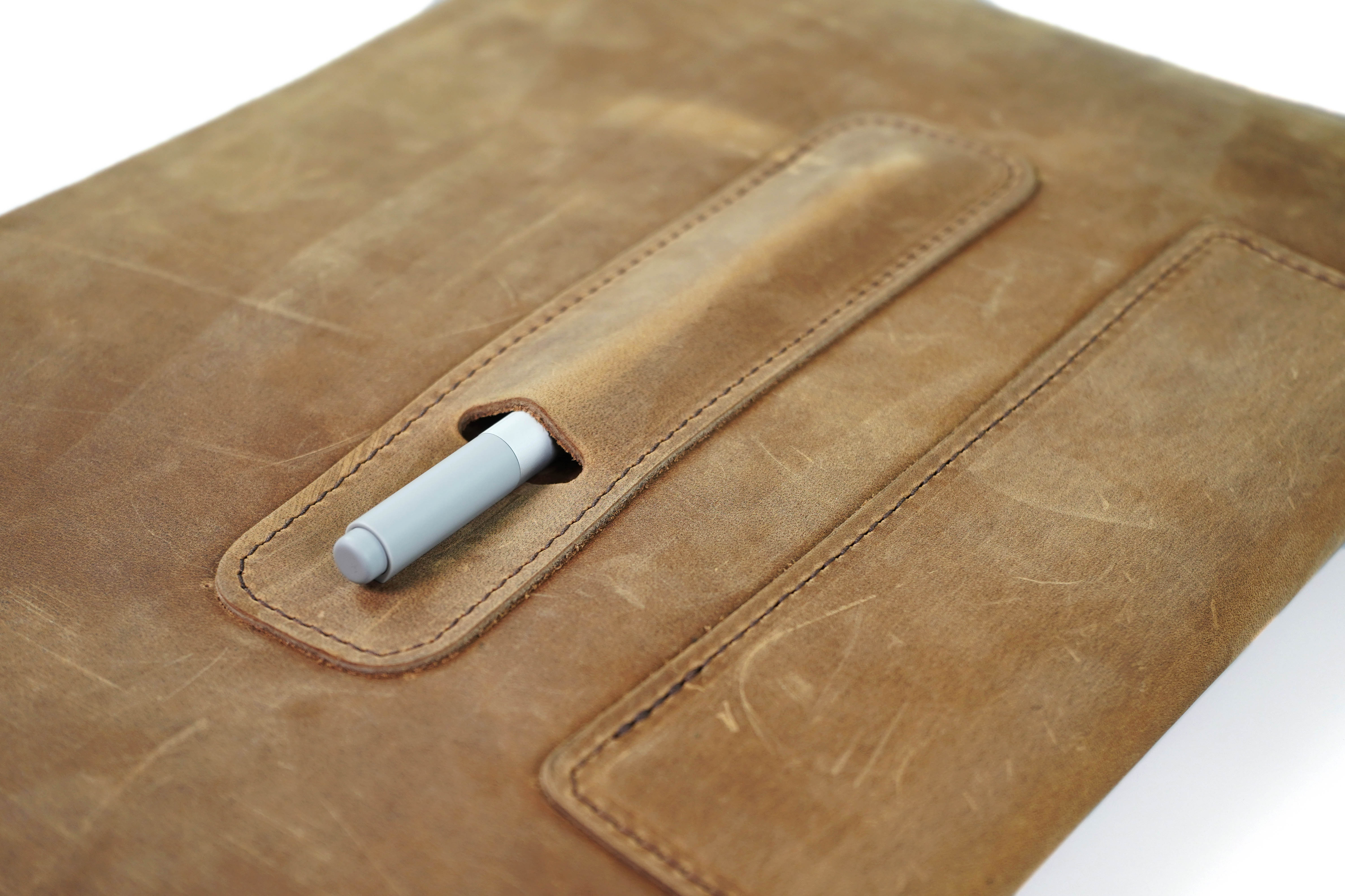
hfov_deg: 28.8
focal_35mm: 70
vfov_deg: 19.5
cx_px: 672
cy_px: 448
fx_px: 2615
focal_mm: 70
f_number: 7.1
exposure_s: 1/250
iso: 800
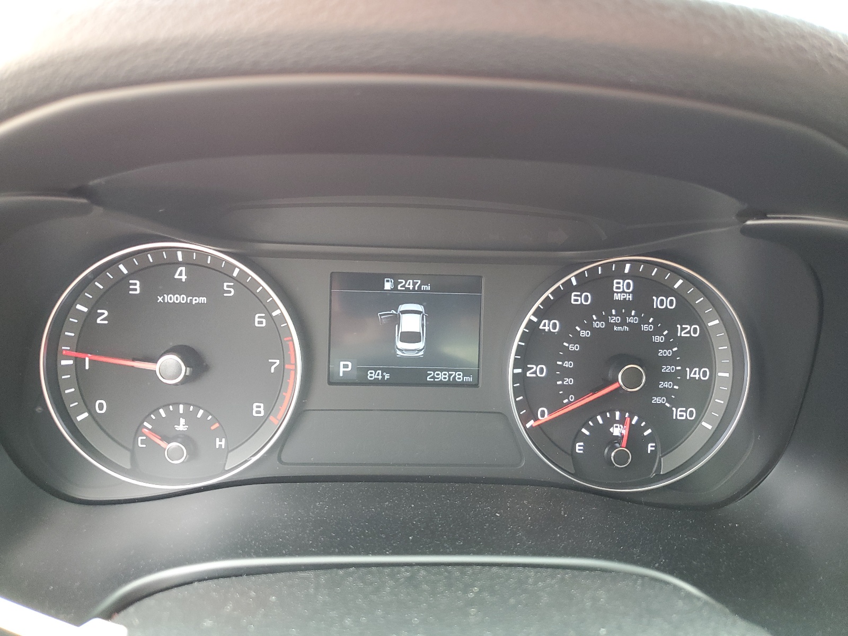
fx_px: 637
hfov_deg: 67.3
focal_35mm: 26
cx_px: 424
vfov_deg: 53.1
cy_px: 318
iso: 113
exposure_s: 1/60.2
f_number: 1.5
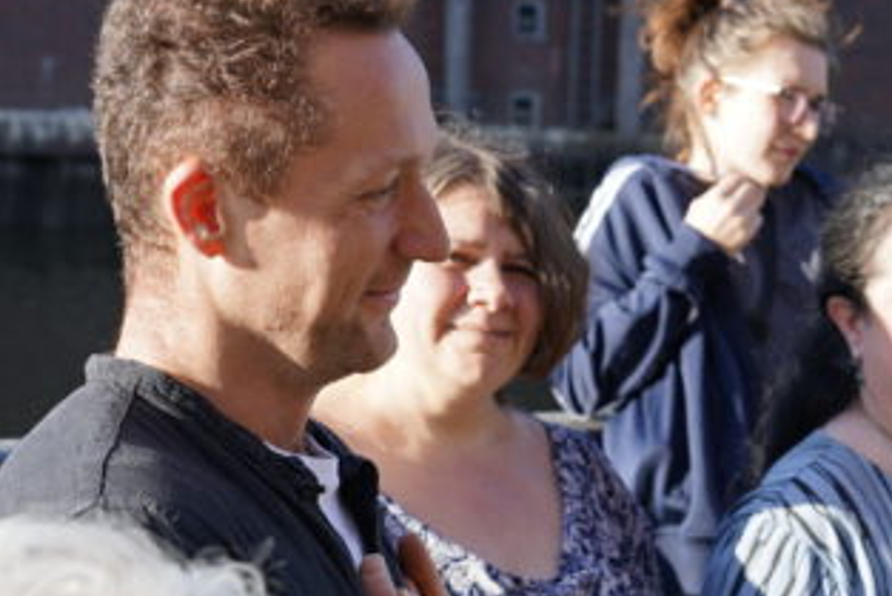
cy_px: 392
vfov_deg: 10.2
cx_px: 681
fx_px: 3322
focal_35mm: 134
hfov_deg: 15.2
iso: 100
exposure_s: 1/160
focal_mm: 41
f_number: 6.3
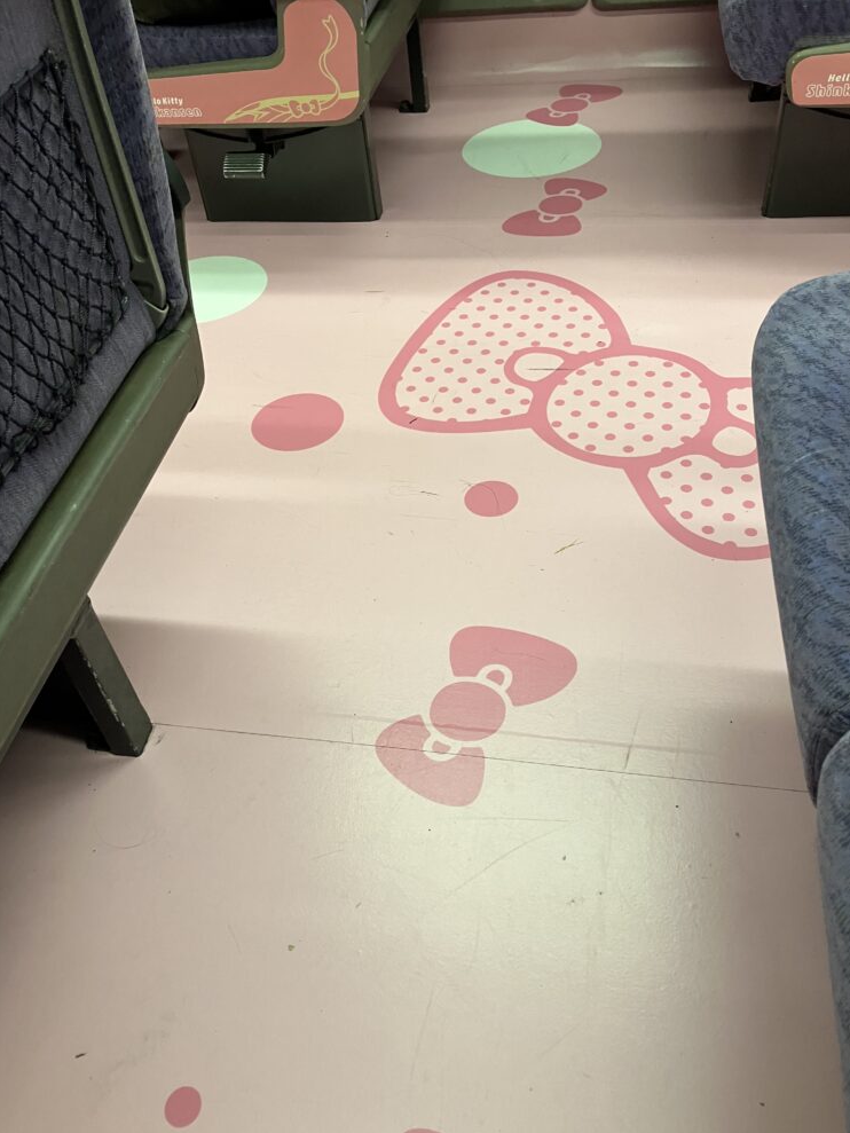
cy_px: 567
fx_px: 949
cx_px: 418
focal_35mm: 29
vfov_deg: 61.7
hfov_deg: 48.2
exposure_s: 1/60
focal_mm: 3.99
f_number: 1.8
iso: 125
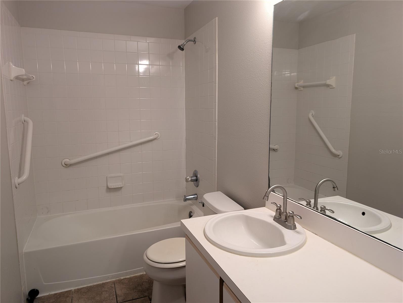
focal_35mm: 24
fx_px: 280
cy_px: 152
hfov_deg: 71.5
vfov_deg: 56.9
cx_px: 202
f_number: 1.68
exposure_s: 1/23.8
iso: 54
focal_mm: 6.9
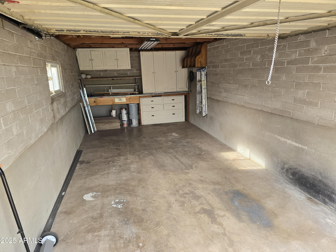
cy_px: 126
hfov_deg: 73.9
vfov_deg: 58.9
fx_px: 223
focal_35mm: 23
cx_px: 168
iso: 160
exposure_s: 1/180
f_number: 1.7
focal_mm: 6.3
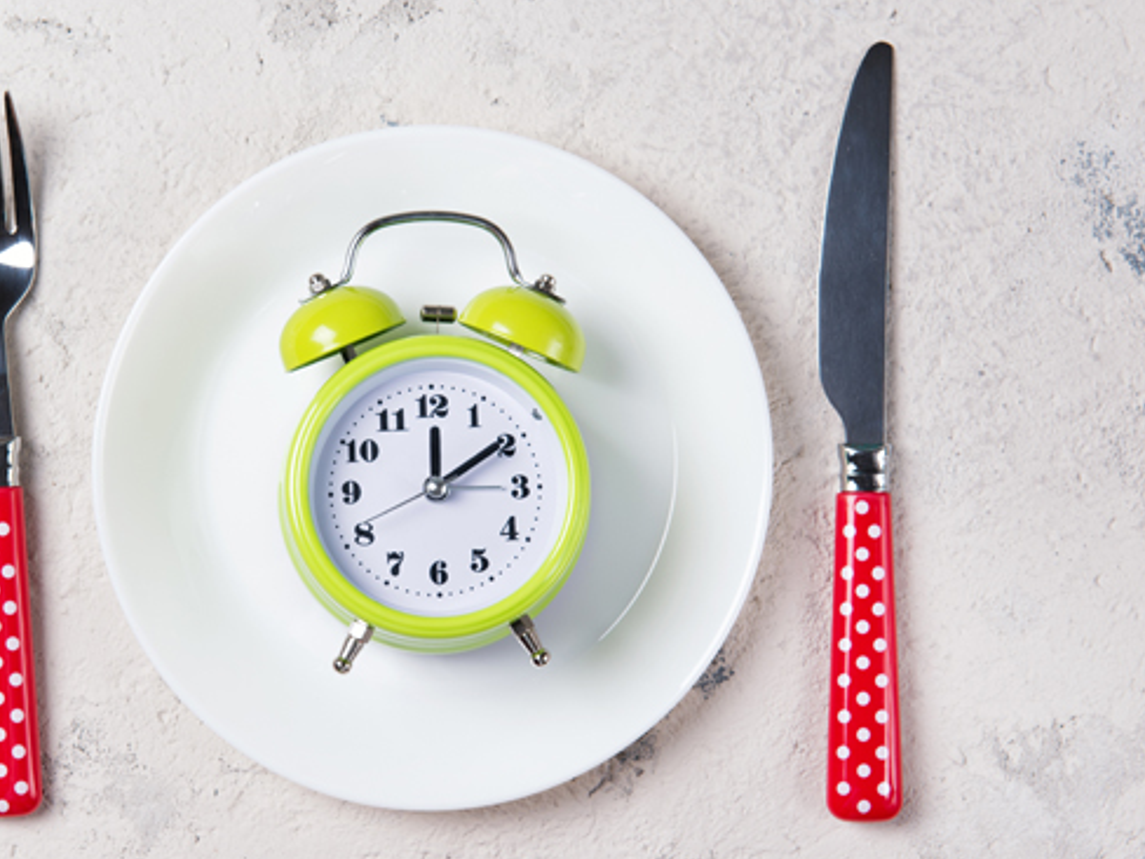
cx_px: 448
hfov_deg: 21.5
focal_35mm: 91
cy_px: 446
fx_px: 3010
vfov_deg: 16.2
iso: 100
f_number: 11
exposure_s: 1/125
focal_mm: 70
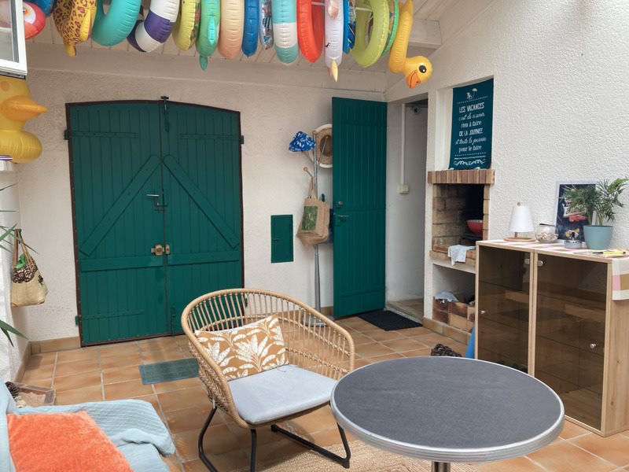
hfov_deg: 63.4
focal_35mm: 28
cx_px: 314
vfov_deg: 49.7
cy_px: 236
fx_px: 509
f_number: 1.8
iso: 25
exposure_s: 1/122
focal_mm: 3.99
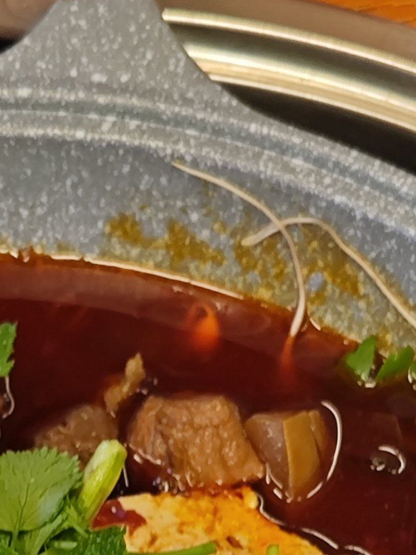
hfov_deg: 10.1
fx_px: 2341
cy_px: 882
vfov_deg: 12.7
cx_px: 2
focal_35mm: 146
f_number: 1.6
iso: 160
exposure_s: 1/50
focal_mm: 6.55
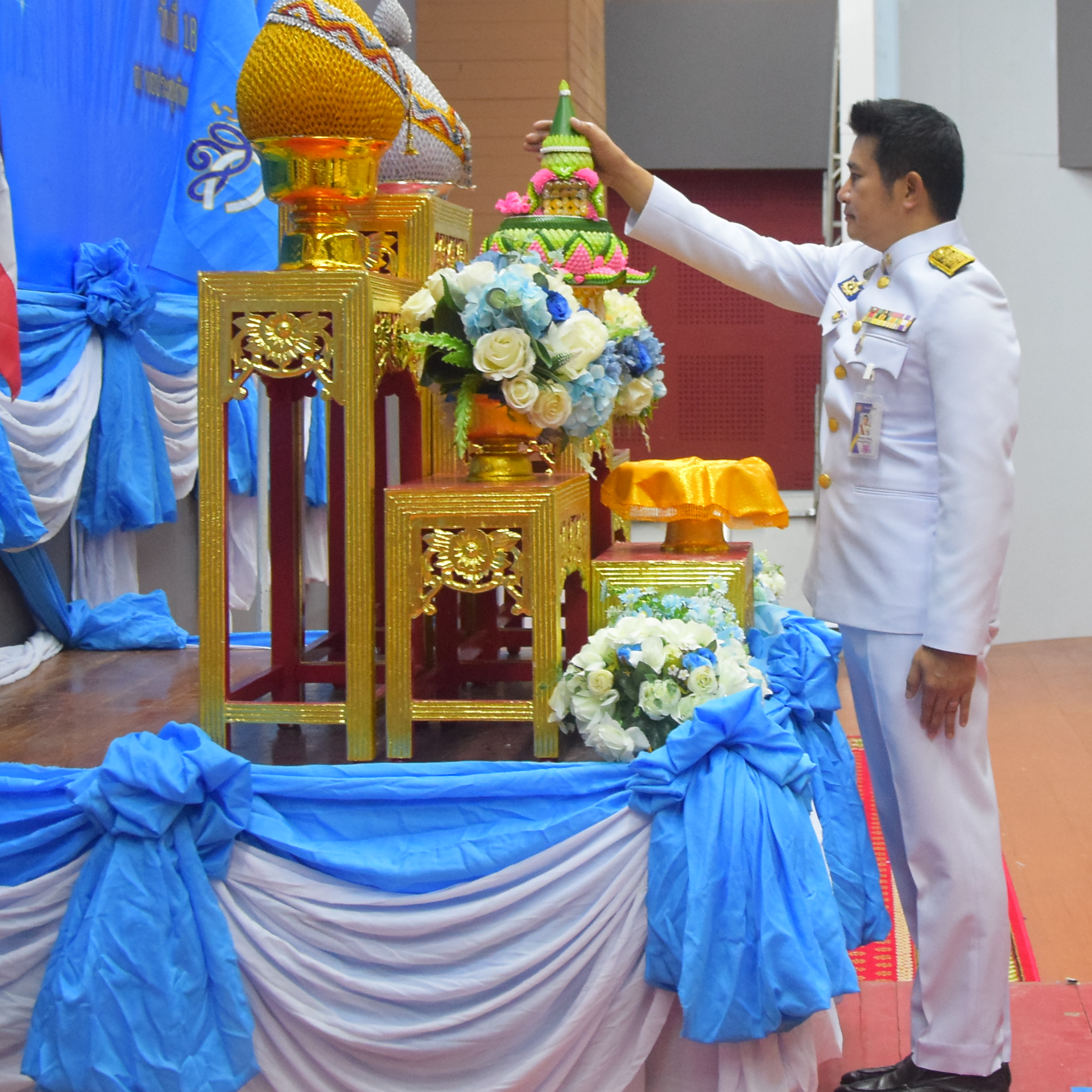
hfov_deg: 23.5
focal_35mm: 73
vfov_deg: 23.6
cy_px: 439
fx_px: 2605
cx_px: 781
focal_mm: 28
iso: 2500
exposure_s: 1/125
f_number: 5
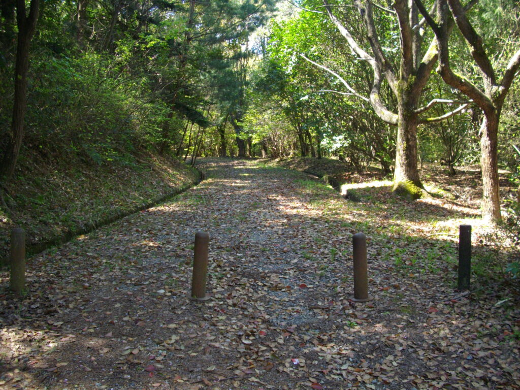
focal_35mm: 37
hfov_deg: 50.1
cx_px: 260
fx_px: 556
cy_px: 195
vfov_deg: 38.7
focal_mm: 6.2
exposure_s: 1/125
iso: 156
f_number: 2.8
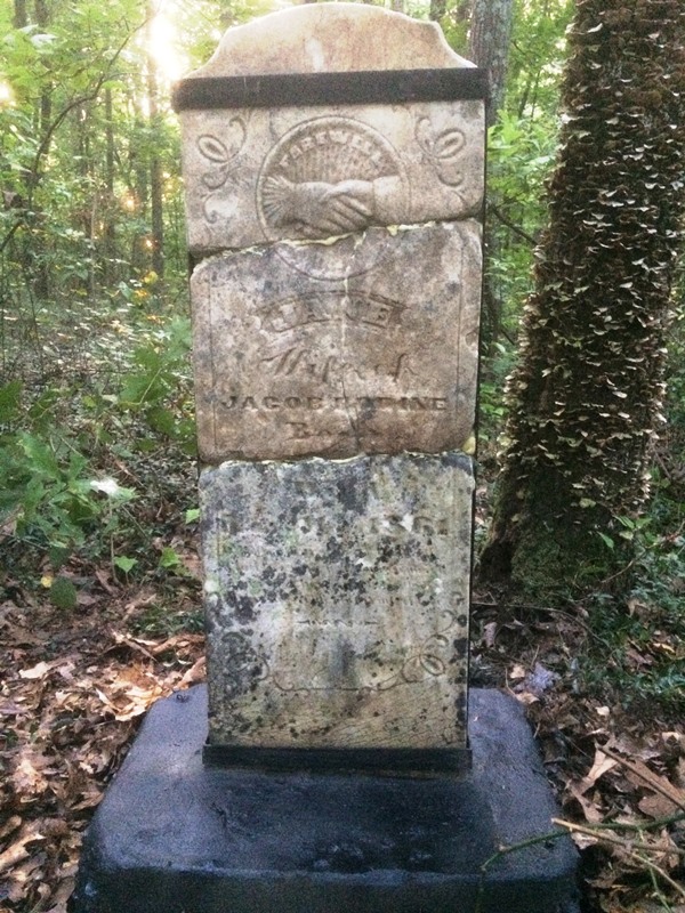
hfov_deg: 48.2
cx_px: 342
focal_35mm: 29
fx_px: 765
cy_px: 456
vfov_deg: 61.7
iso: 500
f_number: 2.2
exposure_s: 1/15
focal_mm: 4.15
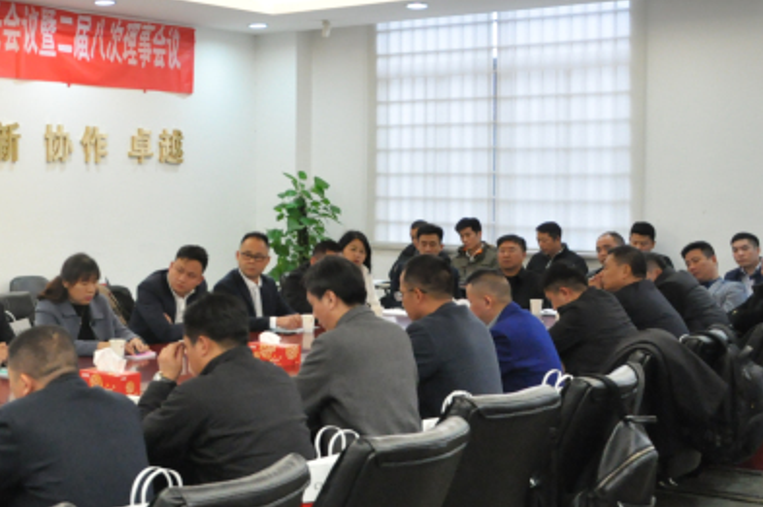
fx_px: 1164
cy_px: 215
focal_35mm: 55
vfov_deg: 24.5
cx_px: 50
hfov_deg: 33.9
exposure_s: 1/60
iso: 1600
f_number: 4.5
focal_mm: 18
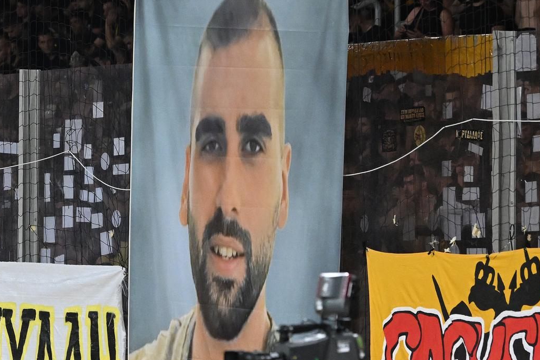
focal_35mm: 233
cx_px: 203
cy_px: 194
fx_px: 3494
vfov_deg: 5.9
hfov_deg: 8.8
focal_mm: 150
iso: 4000
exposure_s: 1/1600
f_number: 4
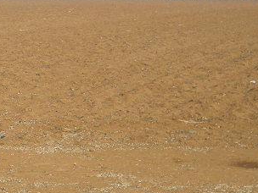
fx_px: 1230
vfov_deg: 9.0
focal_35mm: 165
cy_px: 62
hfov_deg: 11.8
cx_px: -32
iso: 50
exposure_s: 1/144
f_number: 6.4
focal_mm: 7.9
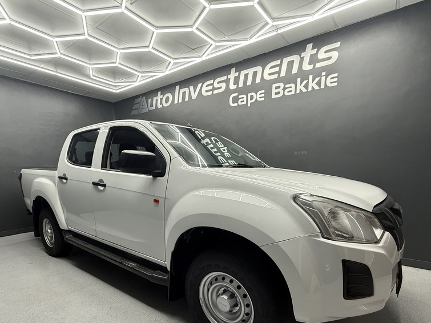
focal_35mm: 19
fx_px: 237
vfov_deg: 66.7
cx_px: 208
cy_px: 217
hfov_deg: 84.6
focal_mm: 2.22
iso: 160
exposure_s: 1/100
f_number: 2.2
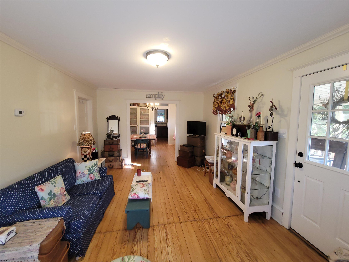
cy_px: 131
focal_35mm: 13
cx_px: 174
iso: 250
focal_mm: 2.2
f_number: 2.2
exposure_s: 1/60
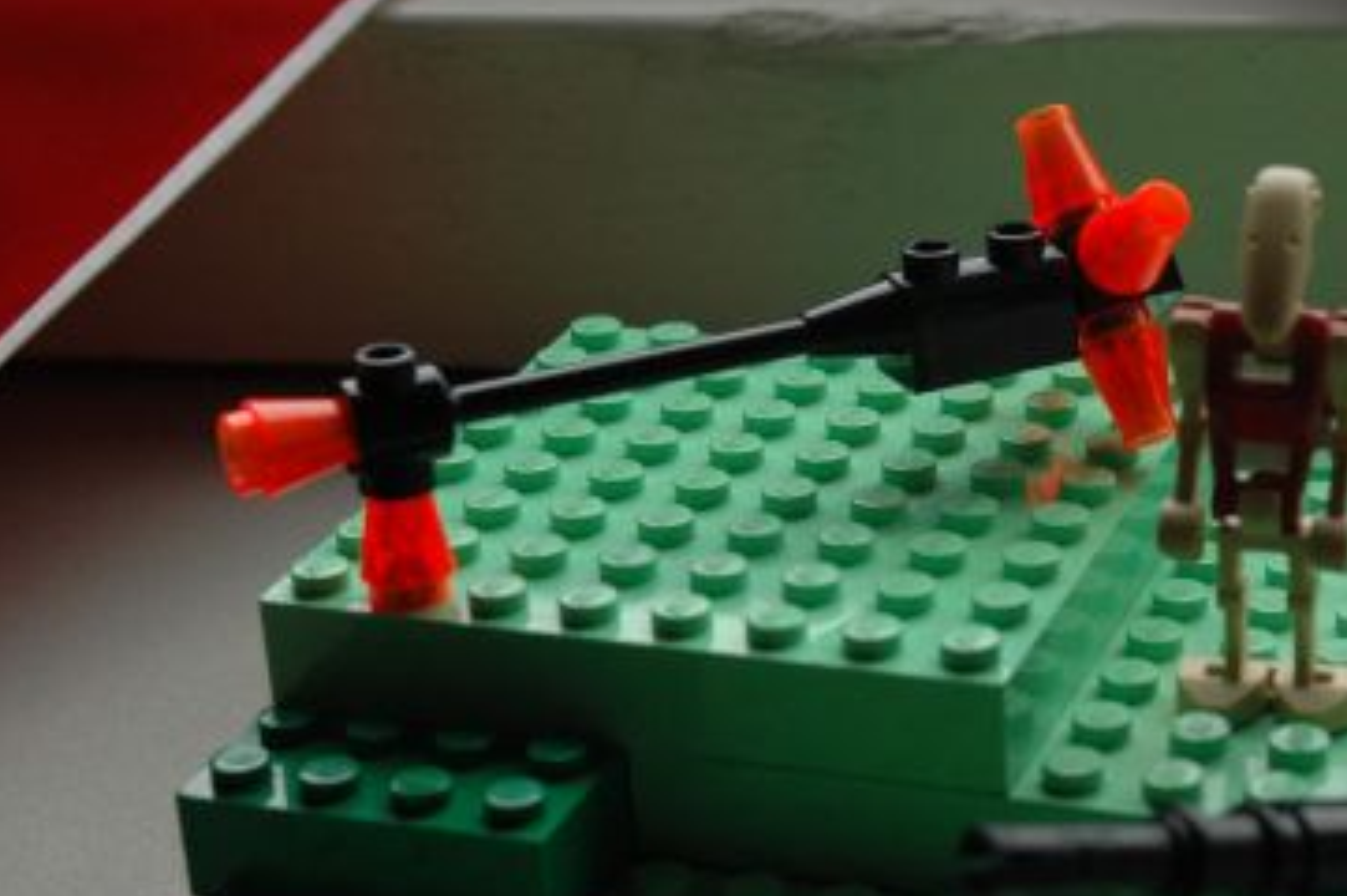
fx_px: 3776
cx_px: 1004
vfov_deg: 13.5
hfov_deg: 20.1
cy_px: 661
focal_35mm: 101
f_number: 8
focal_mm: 38
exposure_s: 1/250
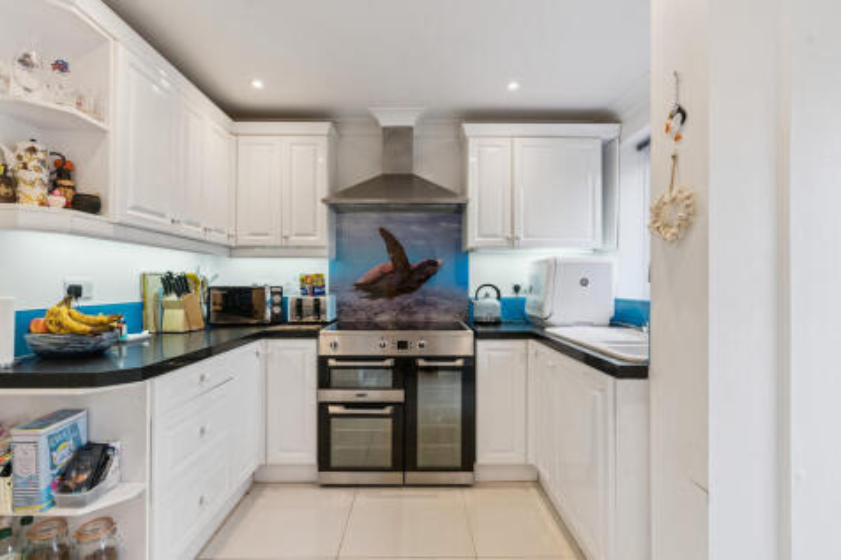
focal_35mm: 17
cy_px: 280
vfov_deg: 70.4
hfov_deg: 93.3
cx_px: 420
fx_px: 397
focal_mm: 17
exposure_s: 1/60
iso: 800
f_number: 6.3
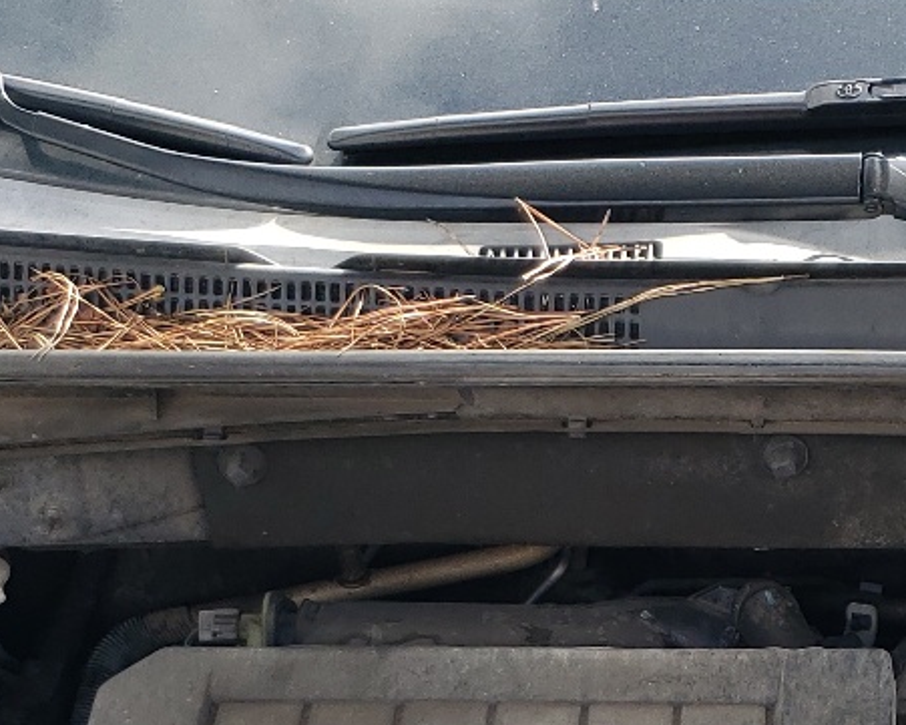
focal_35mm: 90
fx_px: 2414
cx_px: 695
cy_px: 775
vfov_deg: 16.6
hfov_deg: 21.1
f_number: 1.5
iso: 50
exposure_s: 1/476
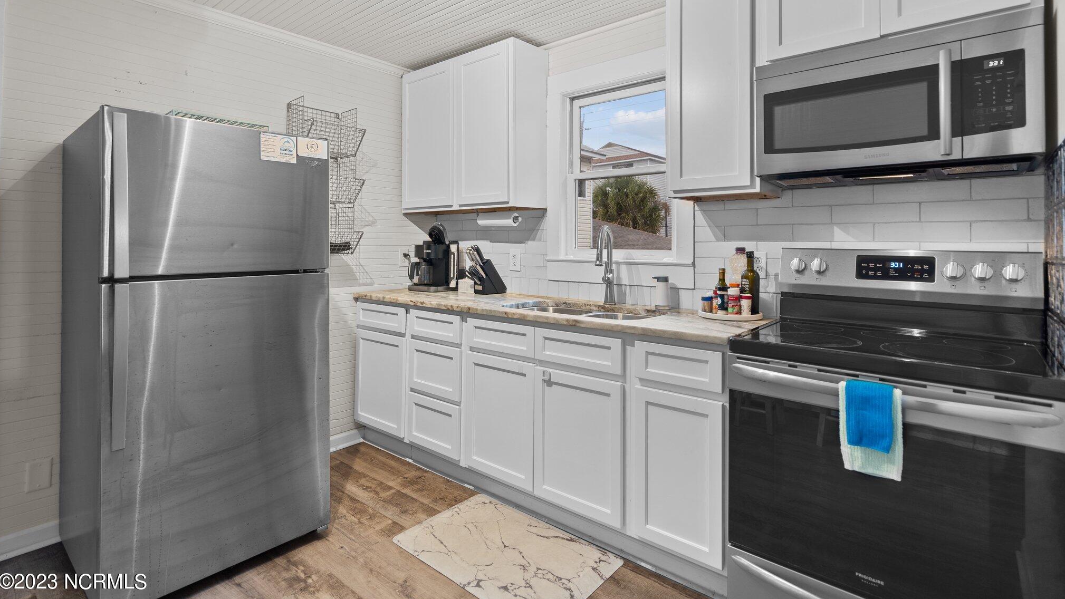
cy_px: 254
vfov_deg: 63.6
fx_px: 480
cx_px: 536
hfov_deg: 95.9
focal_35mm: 17
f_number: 4
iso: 250
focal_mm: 16
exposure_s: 1/4
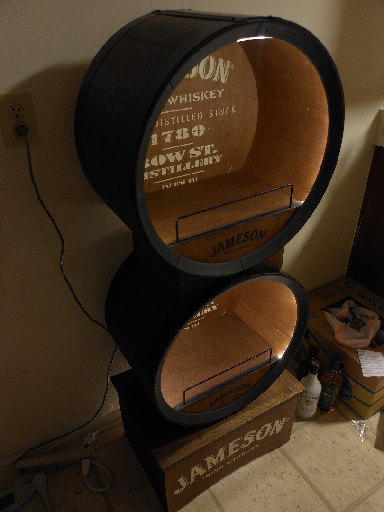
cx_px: 192
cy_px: 256
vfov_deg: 63.4
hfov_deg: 49.7
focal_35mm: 28
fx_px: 414
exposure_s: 1
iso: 80
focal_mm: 5
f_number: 3.7
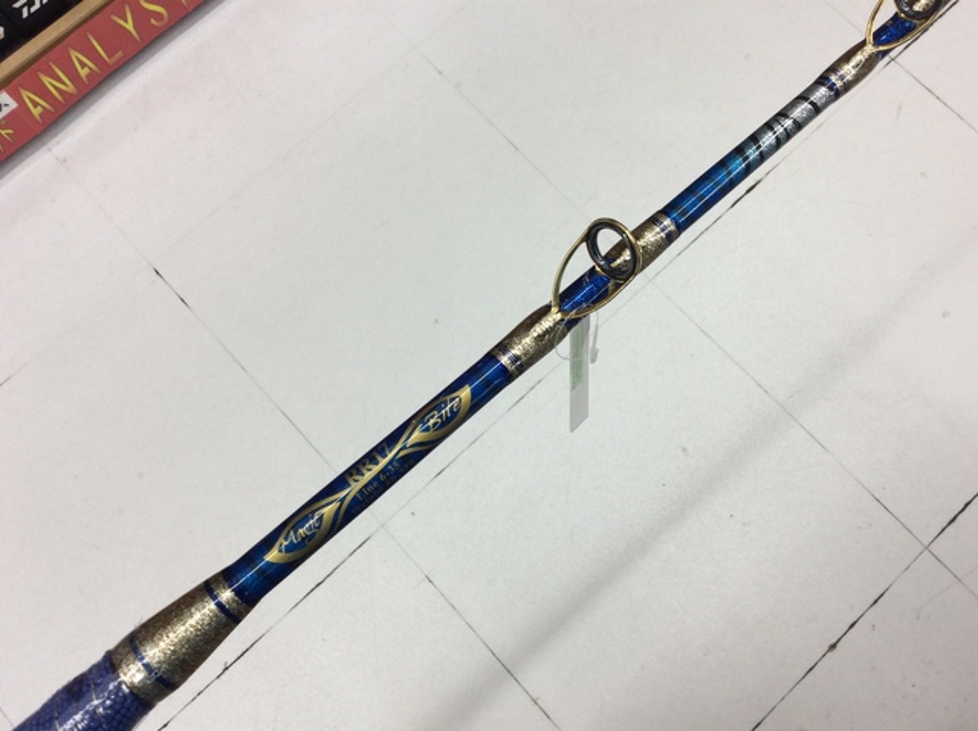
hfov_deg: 56.9
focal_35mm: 32
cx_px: 489
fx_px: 903
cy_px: 366
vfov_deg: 44.1
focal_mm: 3.3
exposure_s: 1/120
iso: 50
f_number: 2.4
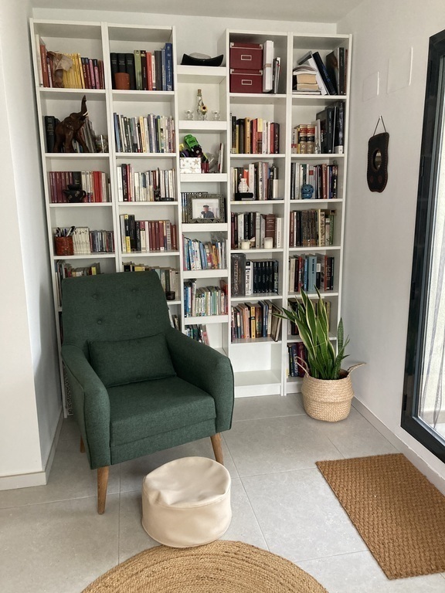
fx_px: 480
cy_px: 296
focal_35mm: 28
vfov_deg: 63.4
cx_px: 222
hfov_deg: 49.7
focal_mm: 3.99
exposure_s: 1/60
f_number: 1.8
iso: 160
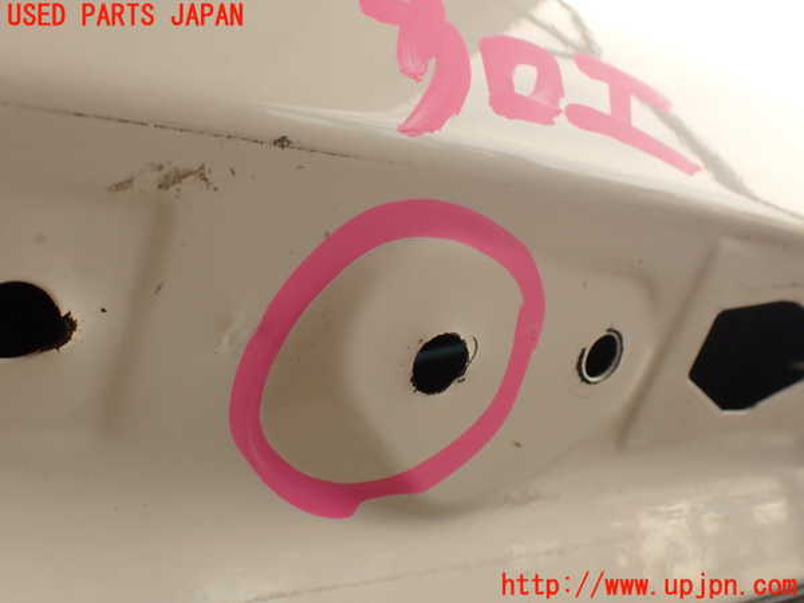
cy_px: 302
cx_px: 402
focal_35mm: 36
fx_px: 836
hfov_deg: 51.4
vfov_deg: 39.7
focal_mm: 6.37
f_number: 3.5
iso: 100
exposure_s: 1/125
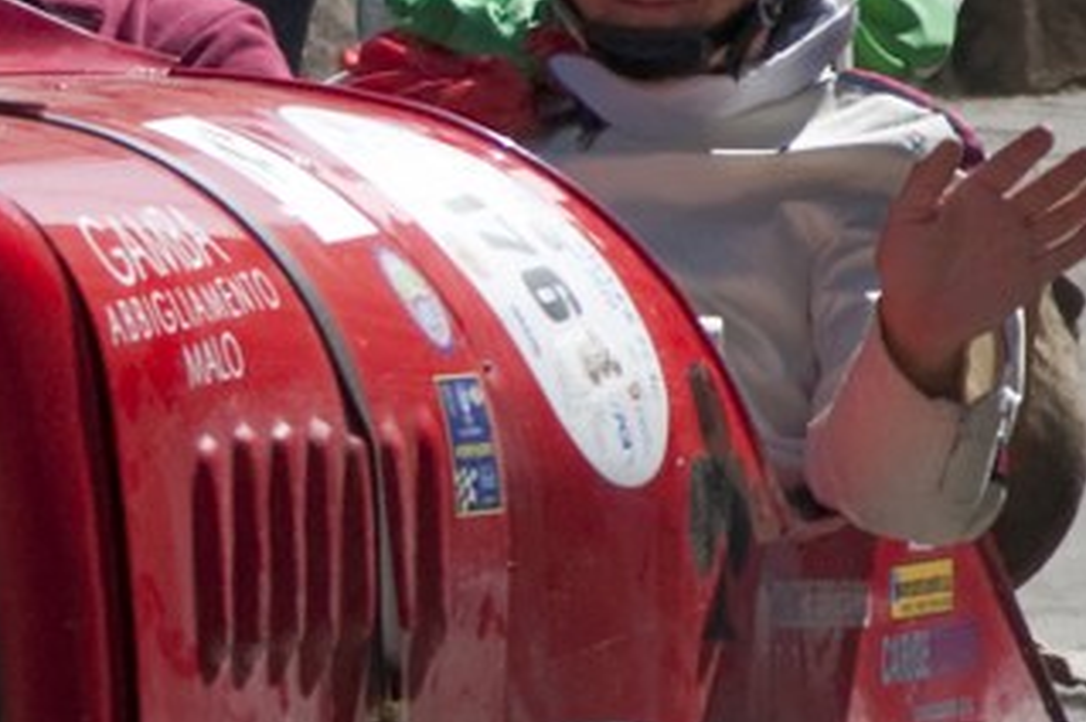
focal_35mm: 722
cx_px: 17
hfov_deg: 2.9
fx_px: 21758
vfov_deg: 1.9
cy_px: 654
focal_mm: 150
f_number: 7.1
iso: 200
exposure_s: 1/800
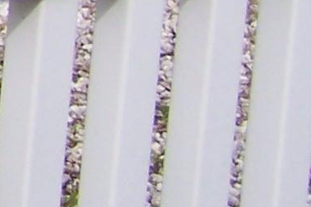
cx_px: -629
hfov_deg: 6.9
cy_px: -505
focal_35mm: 269
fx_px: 2324
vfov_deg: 4.8
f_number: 4
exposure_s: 1/500
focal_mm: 6.3
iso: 80
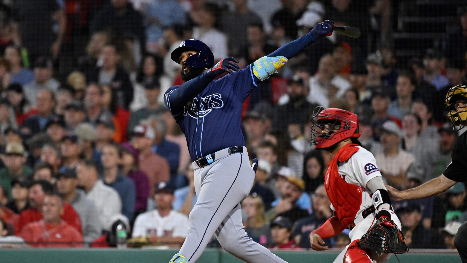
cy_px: 149
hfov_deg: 5.4
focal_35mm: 399
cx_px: 234
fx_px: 4941
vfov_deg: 3.0
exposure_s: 1/3200
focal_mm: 380
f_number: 4
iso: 6400
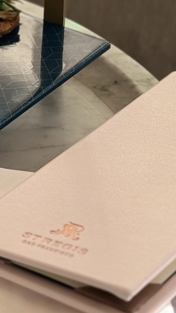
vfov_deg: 13.1
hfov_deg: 7.3
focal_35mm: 161
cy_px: -47
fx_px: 1336
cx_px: -150
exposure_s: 1/394
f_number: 1.78
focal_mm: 6.86
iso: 64
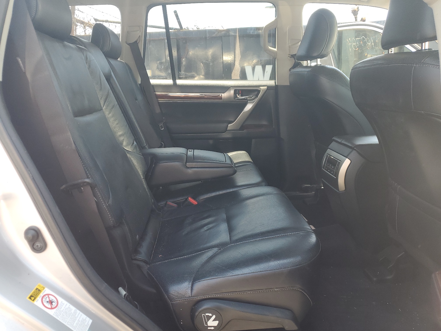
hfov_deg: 67.3
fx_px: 331
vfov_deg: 53.1
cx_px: 220
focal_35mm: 26
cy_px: 166
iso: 50
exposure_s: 1/149
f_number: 1.5
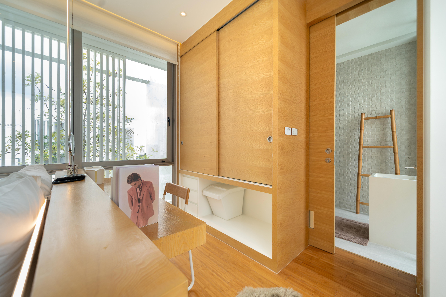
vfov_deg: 81.2
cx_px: 223
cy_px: 148
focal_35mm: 14
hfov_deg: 104.3
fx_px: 173
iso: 400
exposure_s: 1/125
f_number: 4.5
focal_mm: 14
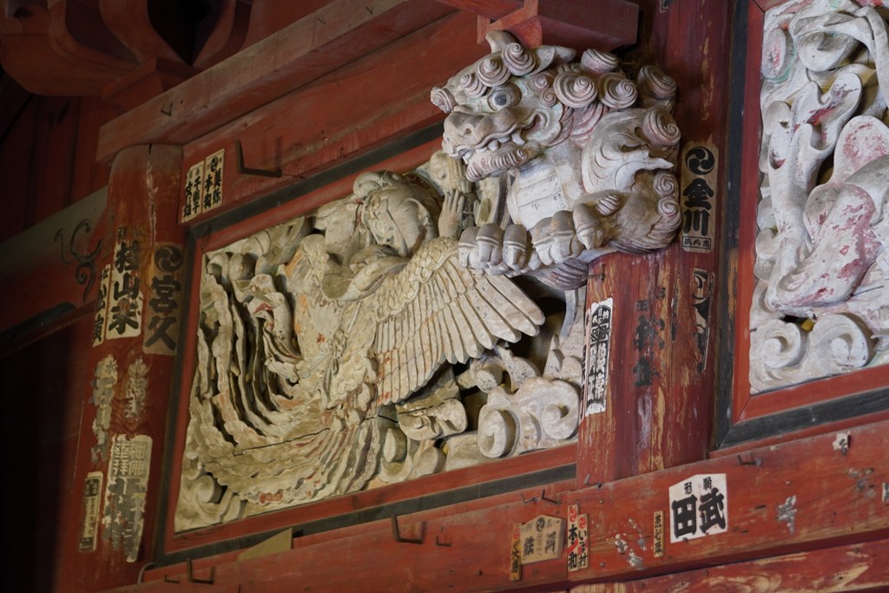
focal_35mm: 96
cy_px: 296
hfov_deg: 21.2
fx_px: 2371
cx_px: 444
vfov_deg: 14.3
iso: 640
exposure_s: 1/15
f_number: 4.5
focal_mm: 64
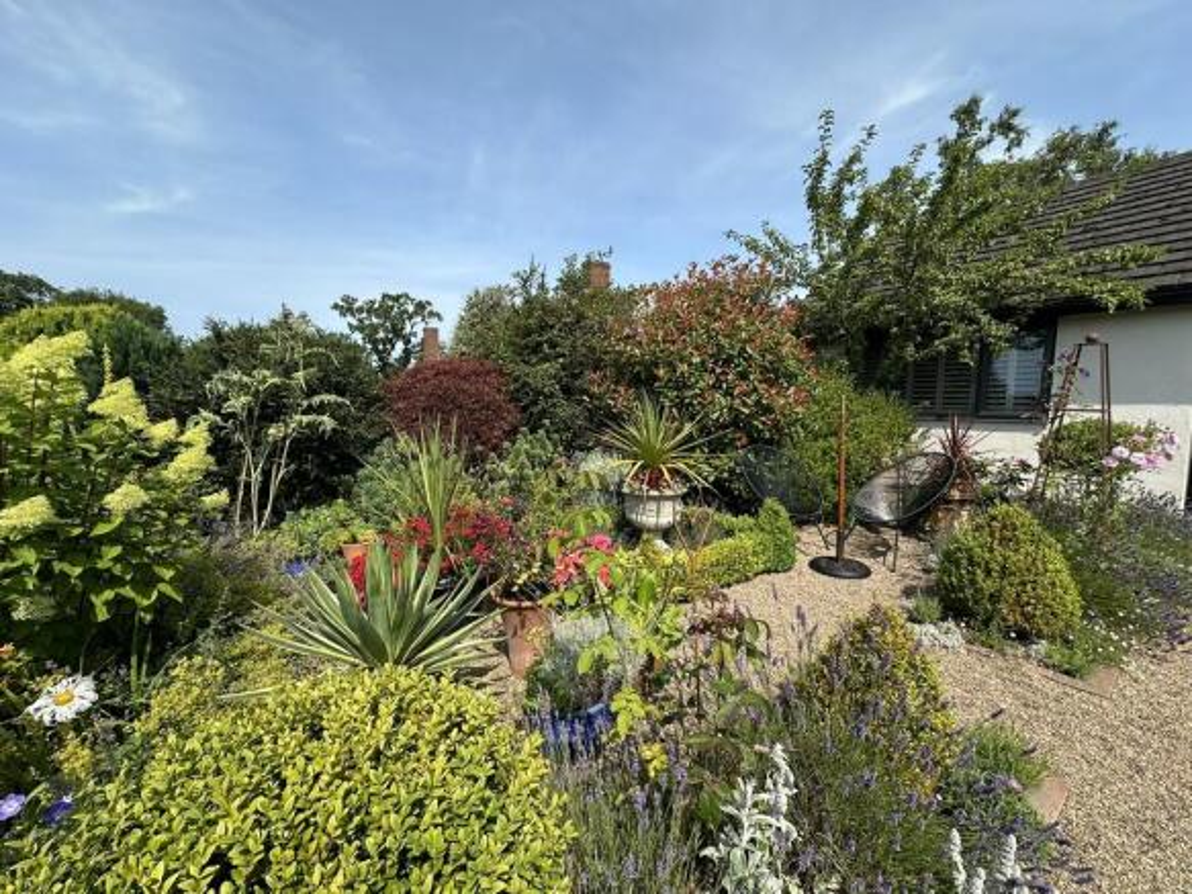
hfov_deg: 102.1
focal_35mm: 14
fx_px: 482
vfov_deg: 85.7
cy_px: 447
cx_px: 596
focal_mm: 2.22
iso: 50
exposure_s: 1/1103
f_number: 2.2
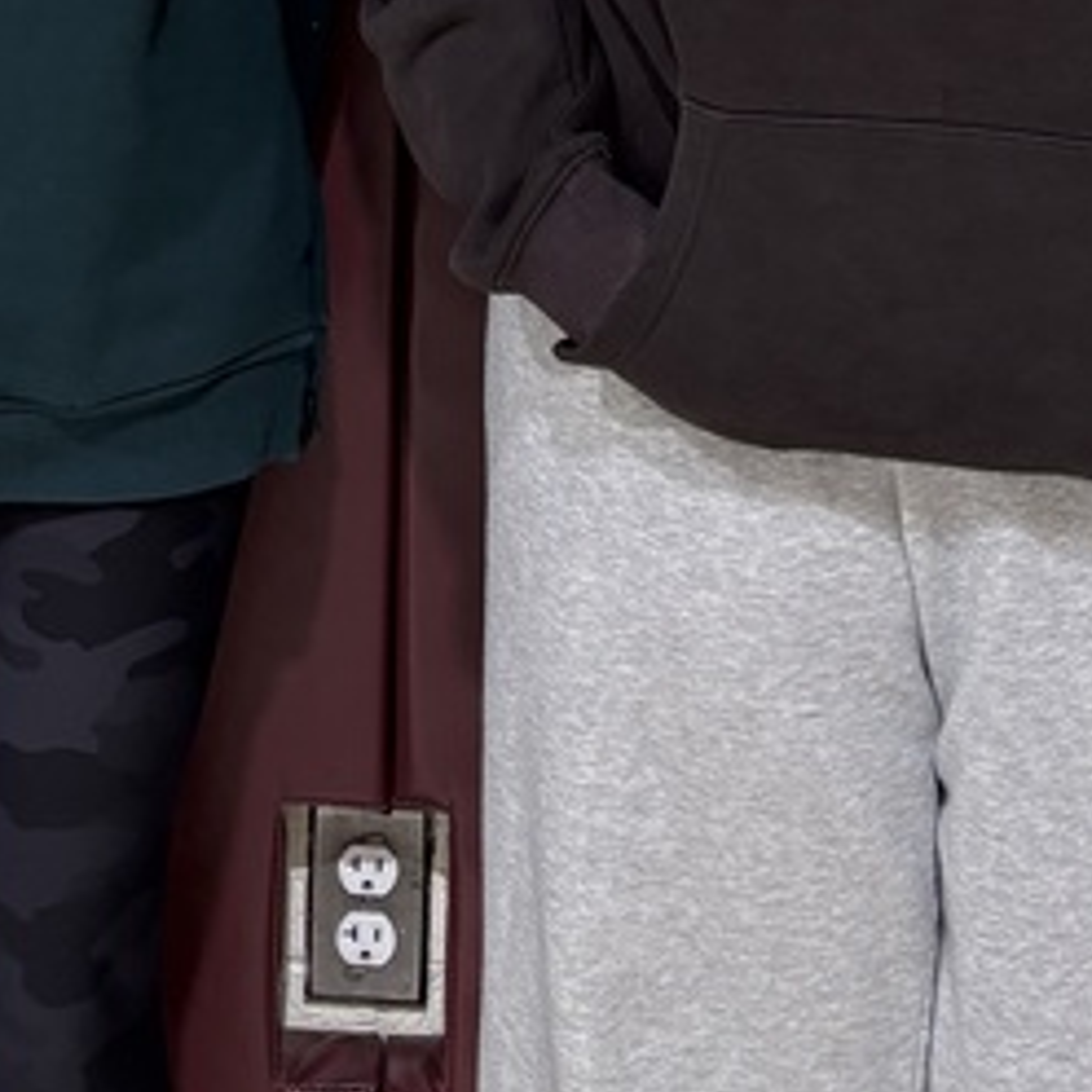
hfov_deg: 18.3
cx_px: 449
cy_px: -718
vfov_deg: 16.1
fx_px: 3391
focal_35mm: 95
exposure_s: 1/60
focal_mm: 5.96
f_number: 1.6
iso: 100
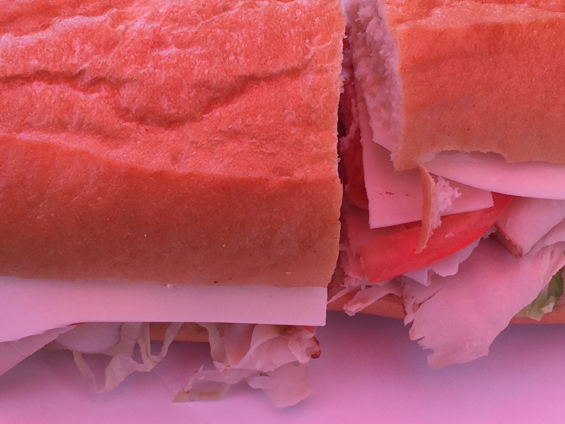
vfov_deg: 20.1
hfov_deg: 26.7
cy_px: 273
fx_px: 1191
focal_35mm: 73
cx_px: 313
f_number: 2.2
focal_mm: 4.15
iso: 32
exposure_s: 1/430
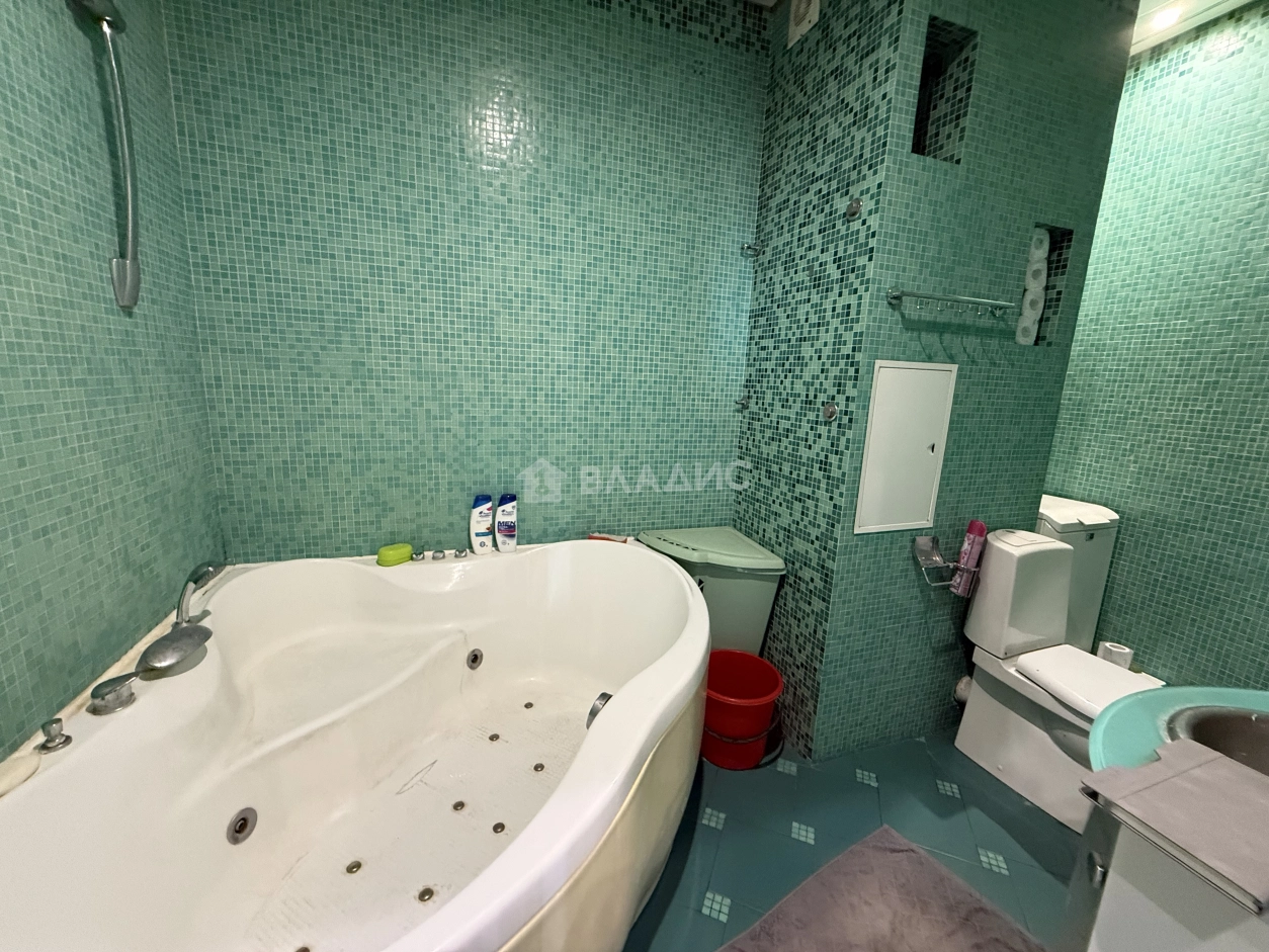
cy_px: 476
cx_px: 634
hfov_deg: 102.1
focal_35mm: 14
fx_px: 513
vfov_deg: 85.7
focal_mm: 2.22
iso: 500
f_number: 2.2
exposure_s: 1/50
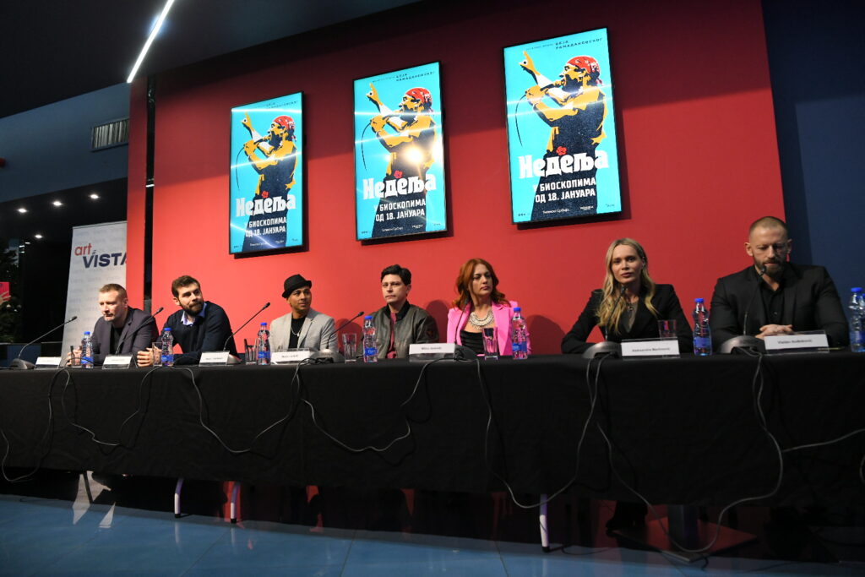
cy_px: 288
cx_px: 432
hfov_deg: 73.7
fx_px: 577
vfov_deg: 53.1
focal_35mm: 24
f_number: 4
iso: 3200
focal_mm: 24
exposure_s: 1/200
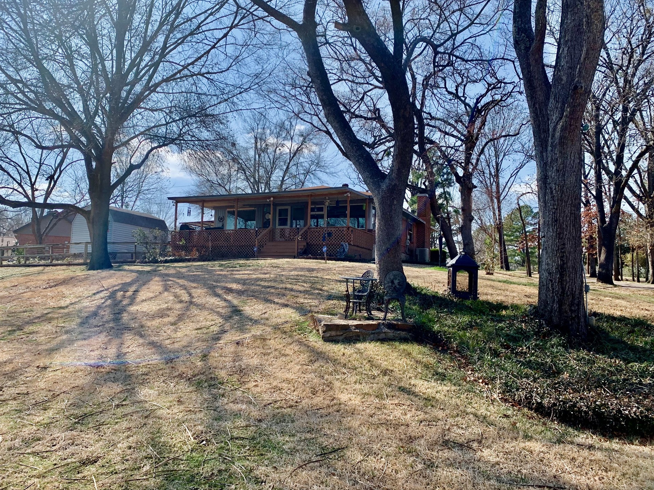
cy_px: 233
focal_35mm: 28
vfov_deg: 49.7
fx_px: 529
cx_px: 312
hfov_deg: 63.4
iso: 25
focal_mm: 4.25
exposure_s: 1/1689
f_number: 1.8
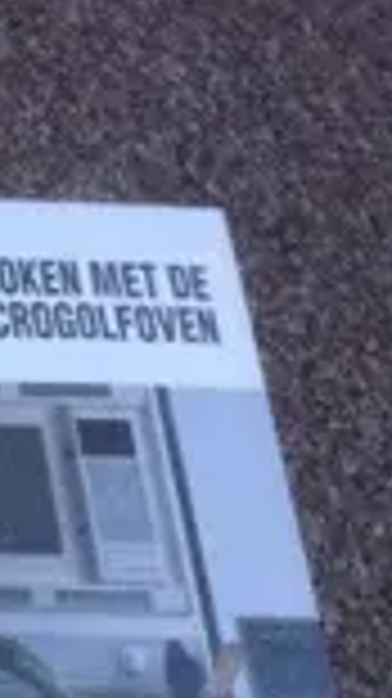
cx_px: -480
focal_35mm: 112
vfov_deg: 18.6
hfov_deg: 9.8
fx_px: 2073
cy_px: 721
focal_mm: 3.3
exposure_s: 1/24
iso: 125
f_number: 2.4
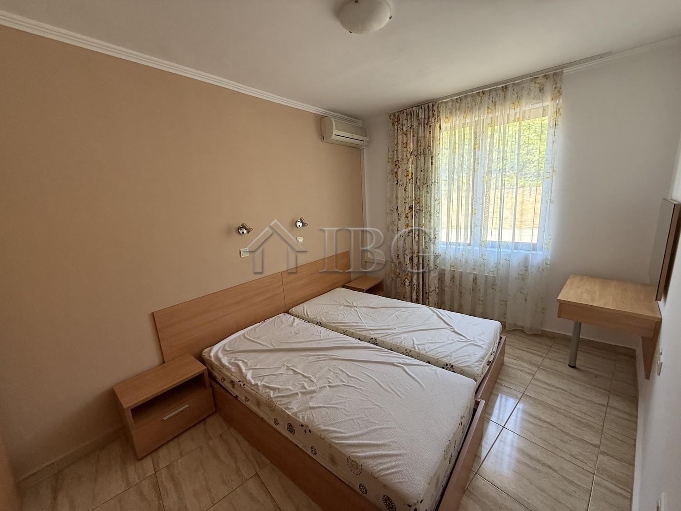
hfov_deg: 102.1
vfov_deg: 85.7
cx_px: 340
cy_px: 256
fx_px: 275
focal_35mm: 14
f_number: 2.2
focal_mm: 2.22
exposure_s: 1/99
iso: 200
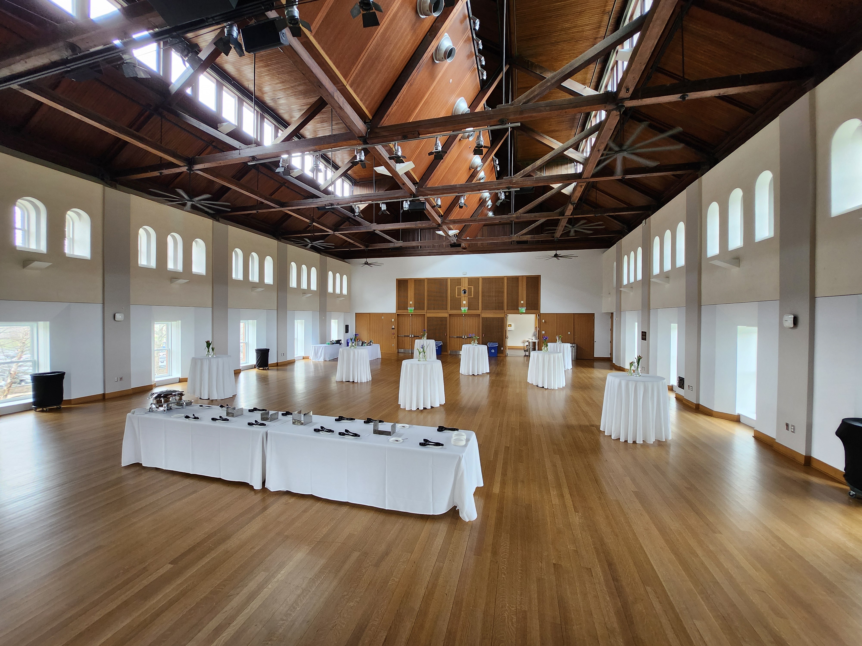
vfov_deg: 89.9
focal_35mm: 13
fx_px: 324
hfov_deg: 106.2
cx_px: 431
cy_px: 323
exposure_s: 1/60
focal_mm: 1.7
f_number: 2.2
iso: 125
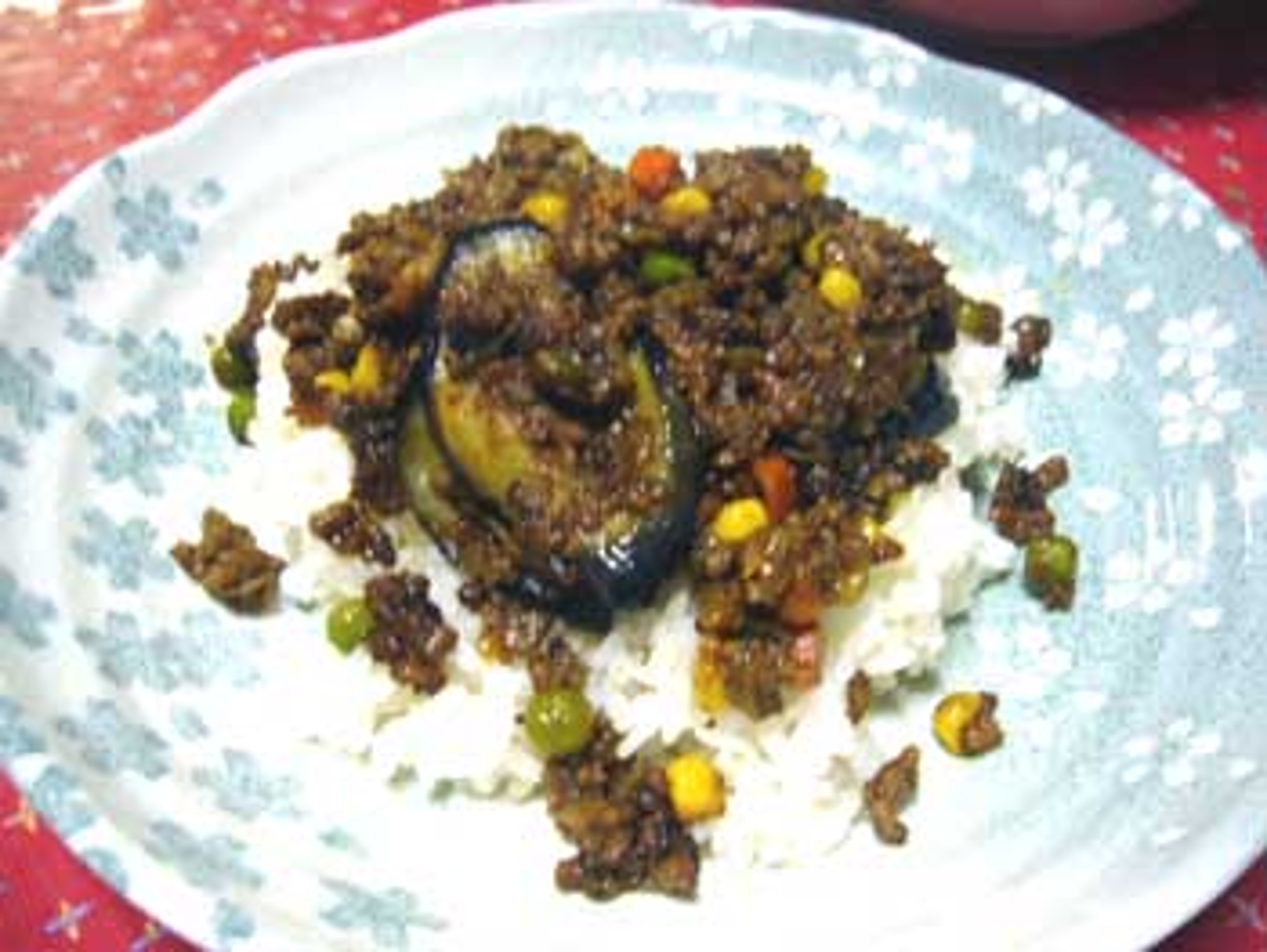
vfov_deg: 40.7
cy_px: 476
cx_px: 634
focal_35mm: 35
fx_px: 1282
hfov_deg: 52.6
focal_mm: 5.8
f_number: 2.8
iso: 80
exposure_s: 1/8
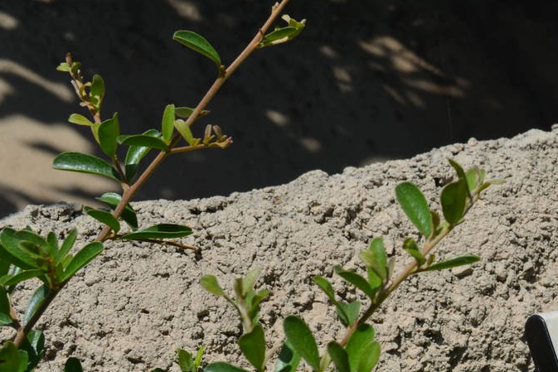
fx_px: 1876
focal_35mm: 121
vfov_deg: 11.3
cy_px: 331
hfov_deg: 16.3
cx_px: 658
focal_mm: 34
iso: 100
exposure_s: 1/320
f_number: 9
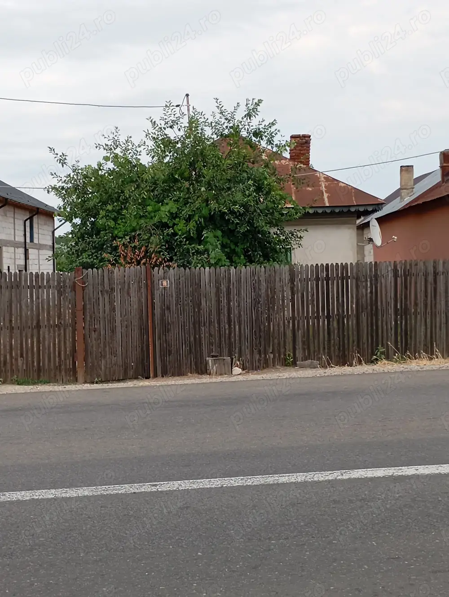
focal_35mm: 56
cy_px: 298
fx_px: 966
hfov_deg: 26.2
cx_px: 224
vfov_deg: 34.3
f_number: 1.8
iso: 102
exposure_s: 1/374
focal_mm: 4.27
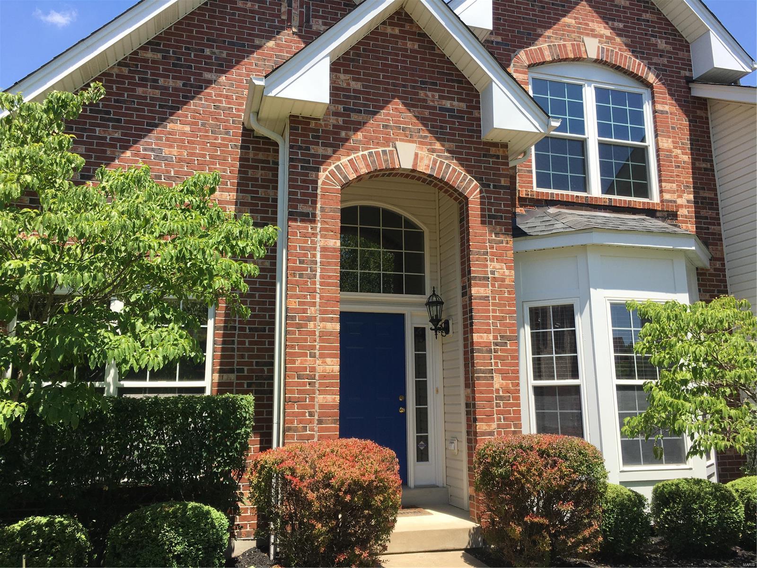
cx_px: 378
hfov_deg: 61.7
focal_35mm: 29
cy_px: 284
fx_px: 634
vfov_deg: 48.2
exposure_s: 1/950
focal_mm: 4.15
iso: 25
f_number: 2.2
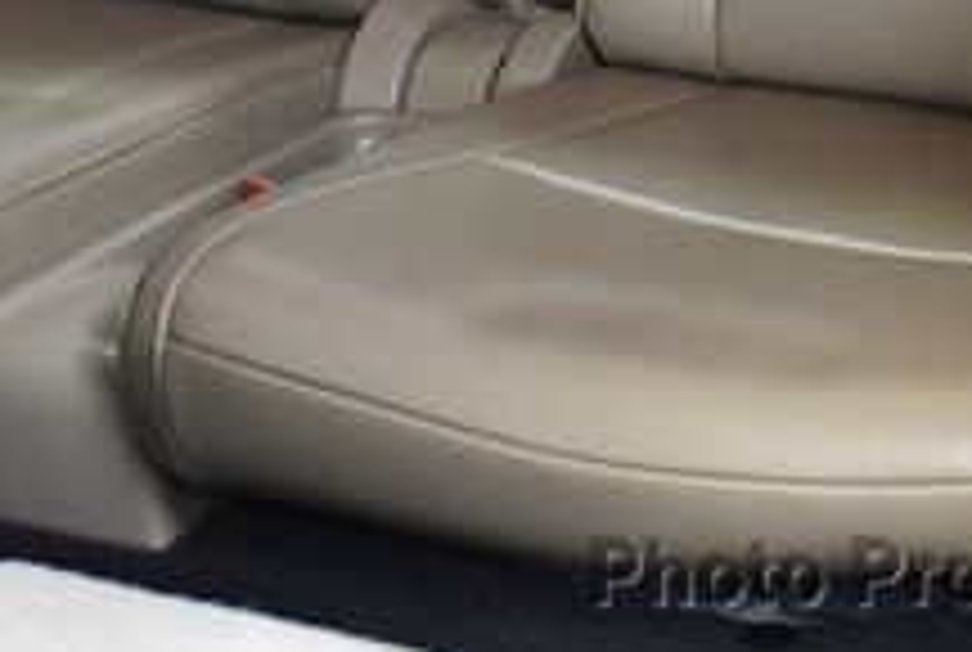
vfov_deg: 9.9
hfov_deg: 15.0
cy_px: -301
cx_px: 536
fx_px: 3680
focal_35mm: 136
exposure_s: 1/60
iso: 4500
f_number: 3.8
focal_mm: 23
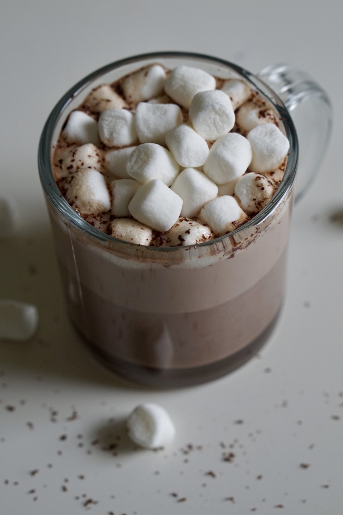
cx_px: 172
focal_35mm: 75
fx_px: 1073
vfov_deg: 27.0
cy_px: 258
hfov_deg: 18.2
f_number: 4
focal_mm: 50
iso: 400
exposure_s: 1/80
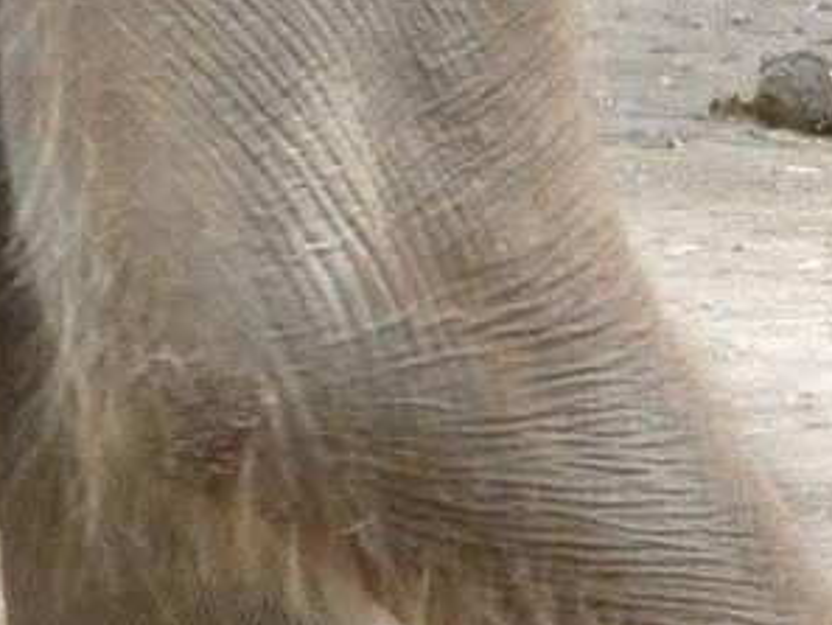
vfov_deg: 1.9
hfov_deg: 2.5
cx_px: -210
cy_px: -395
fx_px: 19019
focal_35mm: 791
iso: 400
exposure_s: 1/200
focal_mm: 25.2
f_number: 4.8
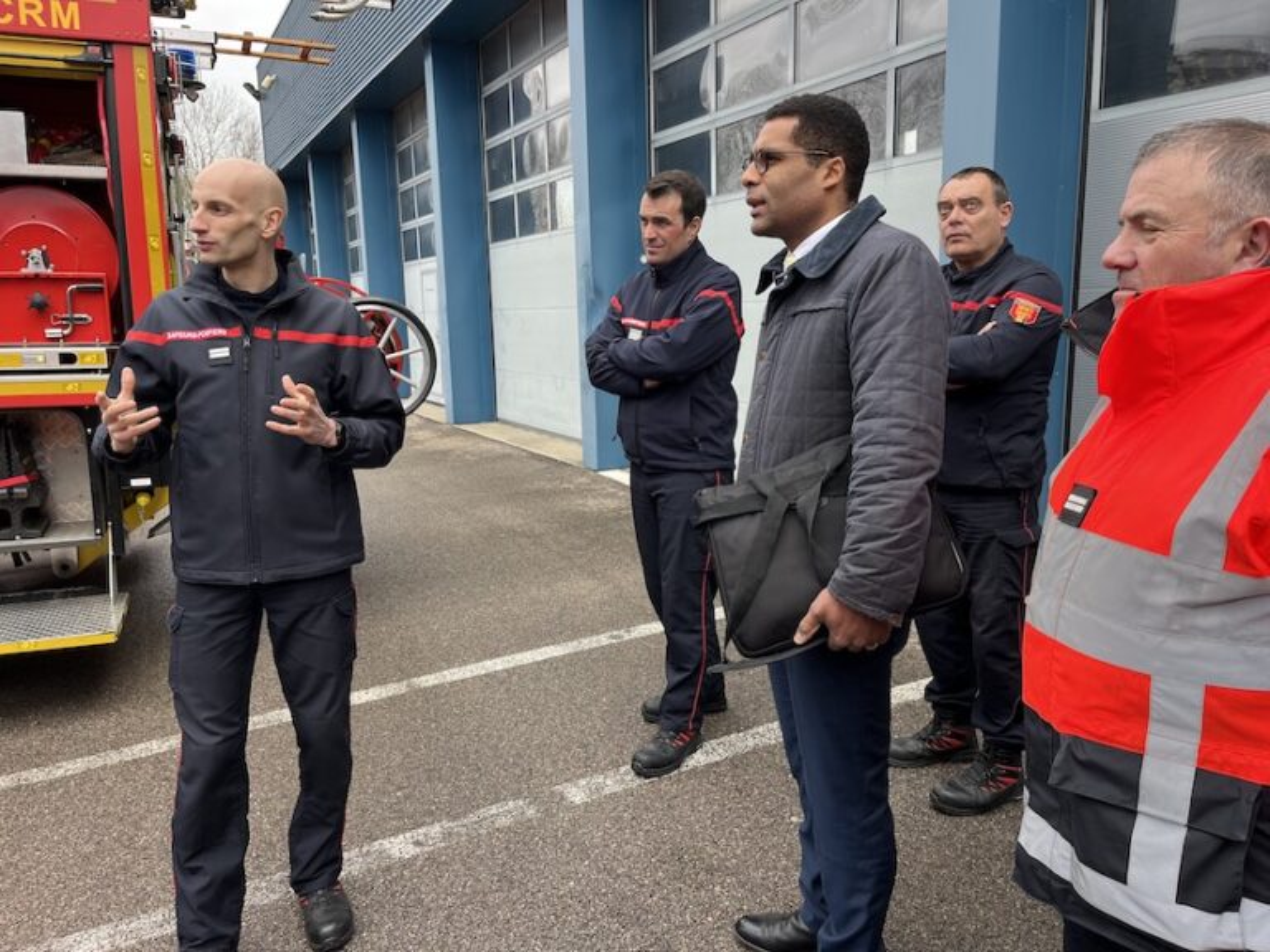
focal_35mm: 26
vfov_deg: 53.1
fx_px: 954
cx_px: 635
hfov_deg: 67.3
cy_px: 476
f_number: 1.6
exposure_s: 1/351
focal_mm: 5.1
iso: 50
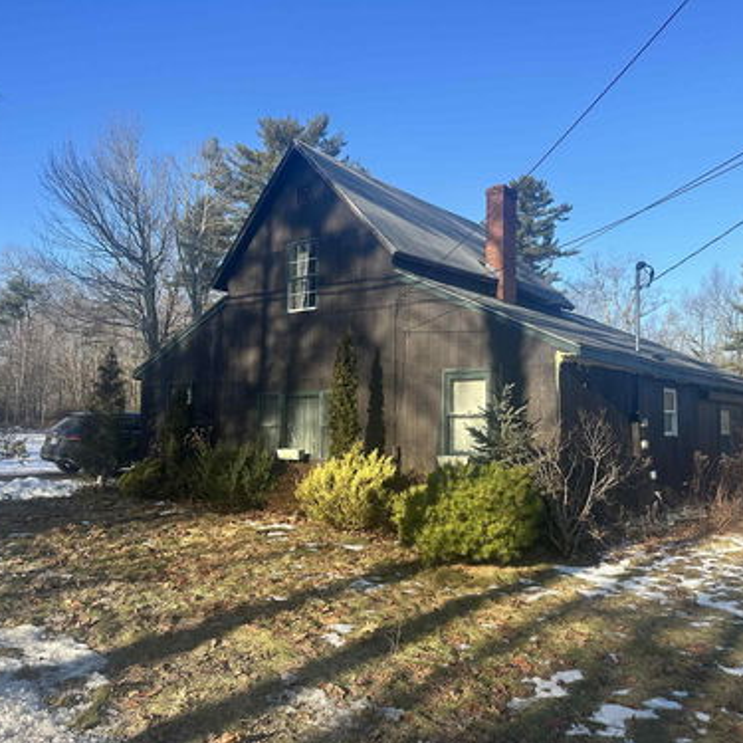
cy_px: 378
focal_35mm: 29
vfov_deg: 55.6
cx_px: 446
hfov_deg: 55.2
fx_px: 704
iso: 80
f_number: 1.78
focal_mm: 6.86
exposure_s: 1/2028
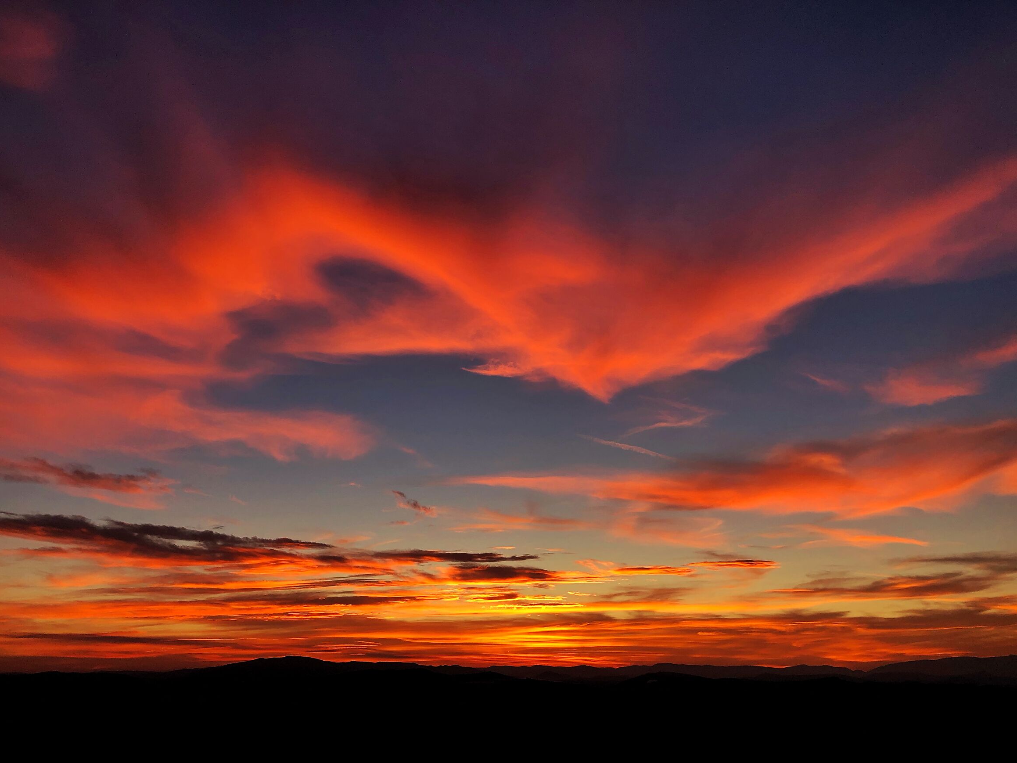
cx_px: 491
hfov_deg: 61.6
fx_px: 852
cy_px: 395
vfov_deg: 48.2
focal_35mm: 29
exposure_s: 1/163
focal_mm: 3.99
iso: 20
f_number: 1.8
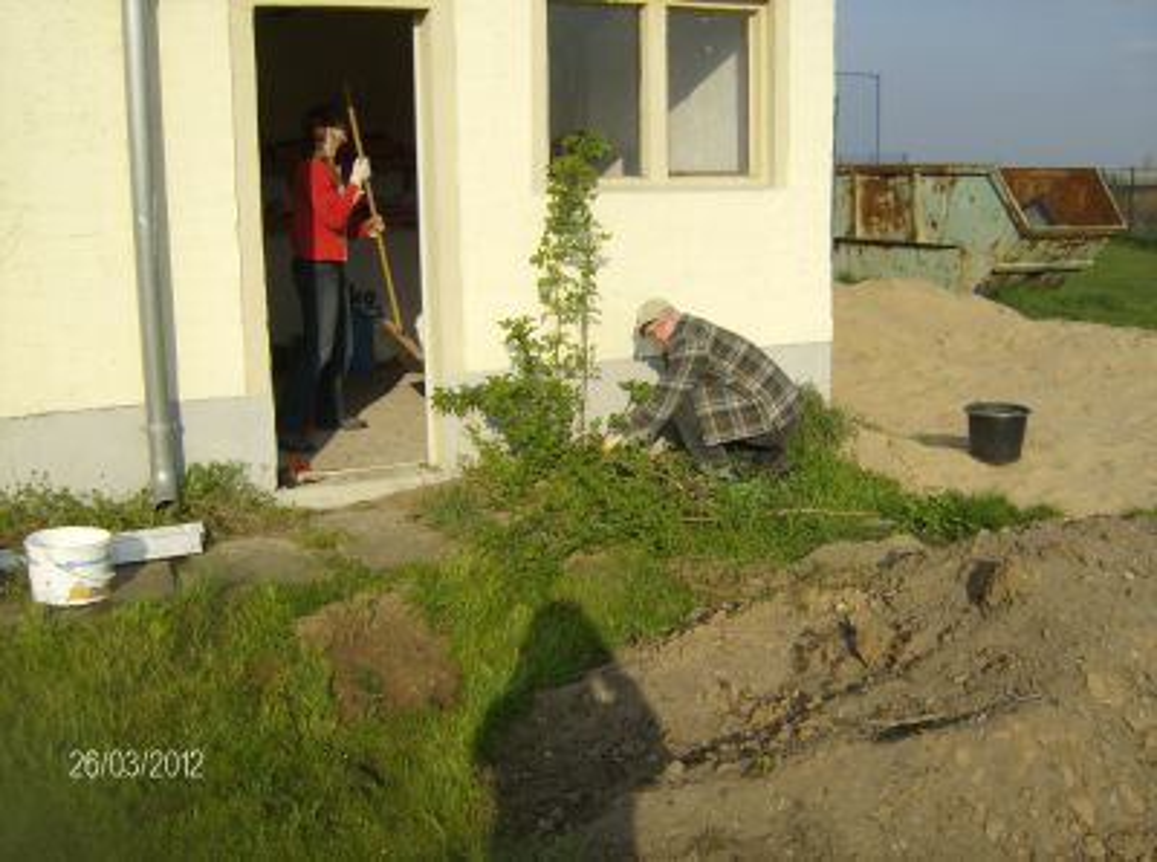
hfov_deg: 51.5
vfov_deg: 39.5
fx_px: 1200
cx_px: 578
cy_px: 431
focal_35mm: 36
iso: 100
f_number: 4.7
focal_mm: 6
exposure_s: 1/558
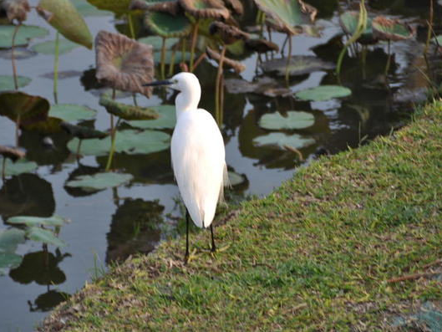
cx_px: 196
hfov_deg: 6.1
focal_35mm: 327
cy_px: 166
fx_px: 4176
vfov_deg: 4.5
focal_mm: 200
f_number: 6.3
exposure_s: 1/80
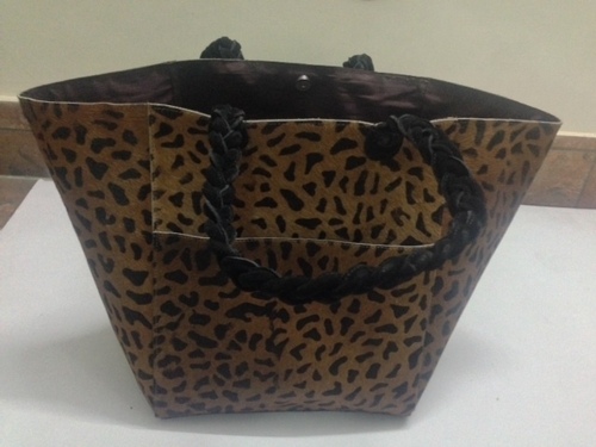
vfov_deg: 42.9
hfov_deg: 55.4
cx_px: 298
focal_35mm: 33
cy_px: 224
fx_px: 568
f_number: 2.4
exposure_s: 1/15
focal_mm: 4.12
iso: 800
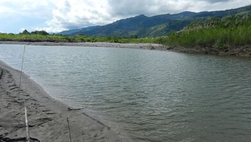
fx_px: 186
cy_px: 79
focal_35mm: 28
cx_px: 128
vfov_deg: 41.5
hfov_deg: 67.9
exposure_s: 1/1600
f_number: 3.5
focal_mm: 4.5
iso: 160
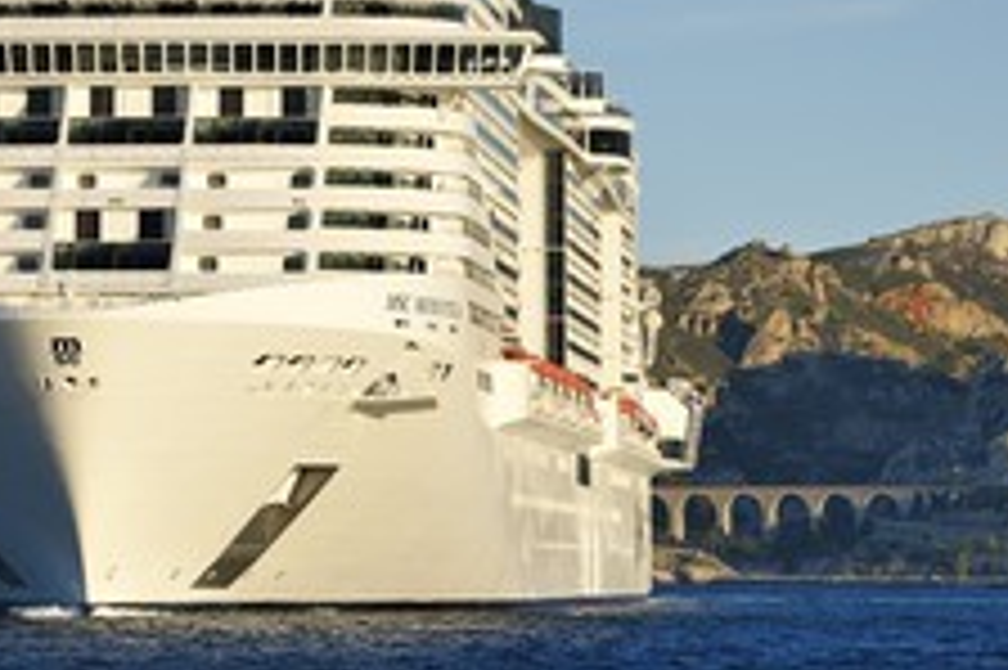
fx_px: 7862
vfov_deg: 4.9
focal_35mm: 281
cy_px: 130
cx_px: 153
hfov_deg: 7.3
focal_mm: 150
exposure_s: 1/640
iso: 200
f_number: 8
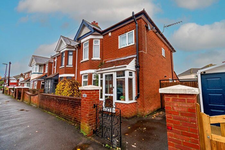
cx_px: 112
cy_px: 75
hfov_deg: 96.7
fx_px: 100
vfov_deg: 73.8
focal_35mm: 16
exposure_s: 1/200
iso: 400
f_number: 7.1
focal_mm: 11
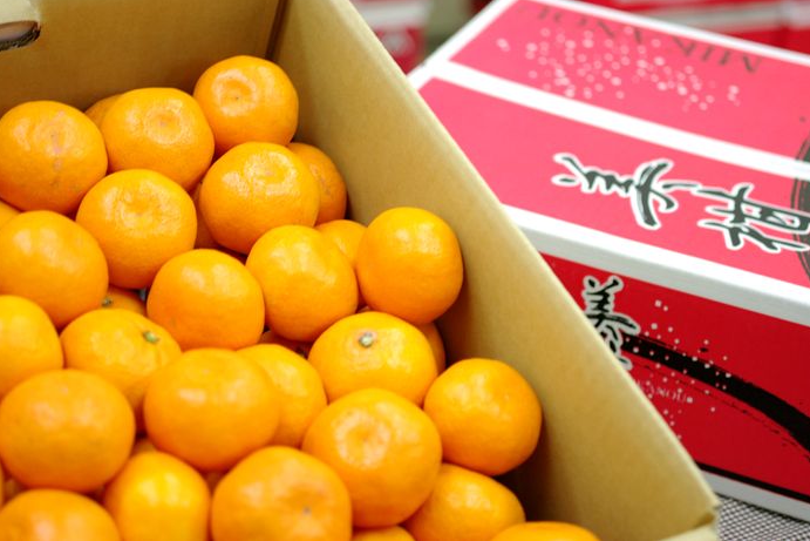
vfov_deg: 18.0
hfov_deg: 26.6
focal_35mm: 76
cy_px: 268
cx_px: 403
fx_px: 1710
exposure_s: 1/50
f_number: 2.8
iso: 400
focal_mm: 50
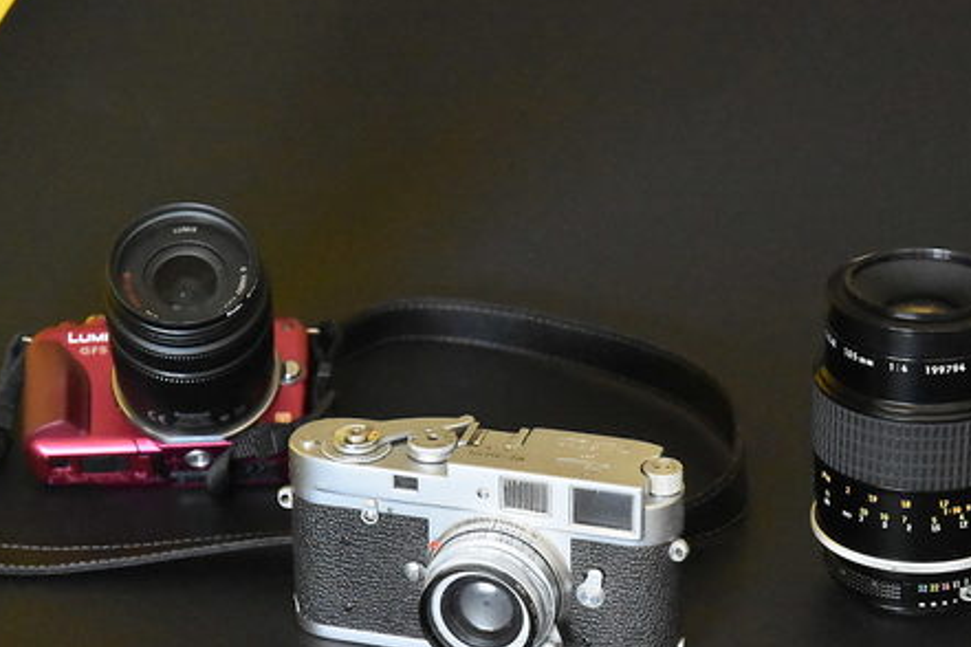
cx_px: 520
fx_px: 3578
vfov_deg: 10.3
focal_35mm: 133
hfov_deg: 15.5
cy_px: 370
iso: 12800
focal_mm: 65
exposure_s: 1/125
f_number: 4.5
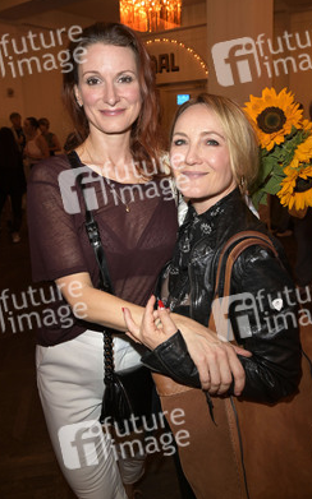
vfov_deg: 72.6
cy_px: 248
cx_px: 161
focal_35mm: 25
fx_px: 340
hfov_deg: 49.2
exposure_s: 1/60
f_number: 5.6
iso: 1600
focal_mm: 24
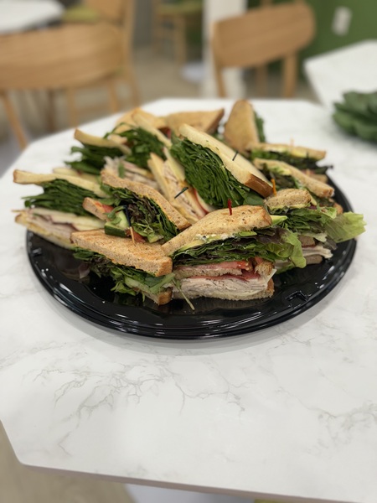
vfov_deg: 71.6
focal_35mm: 24
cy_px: 252
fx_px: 349
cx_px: 188
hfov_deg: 56.8
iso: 160
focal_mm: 6.76
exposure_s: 1/120
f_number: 1.78
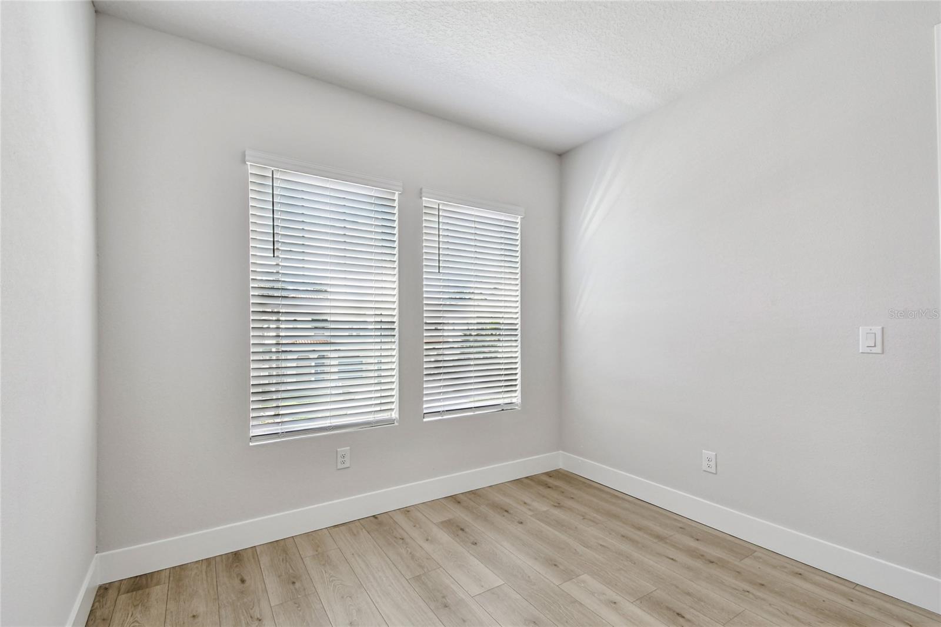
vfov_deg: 77.3
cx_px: 470
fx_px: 392
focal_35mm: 15
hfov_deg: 100.4
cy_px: 314
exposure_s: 1/50
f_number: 7.1
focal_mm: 10
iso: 100
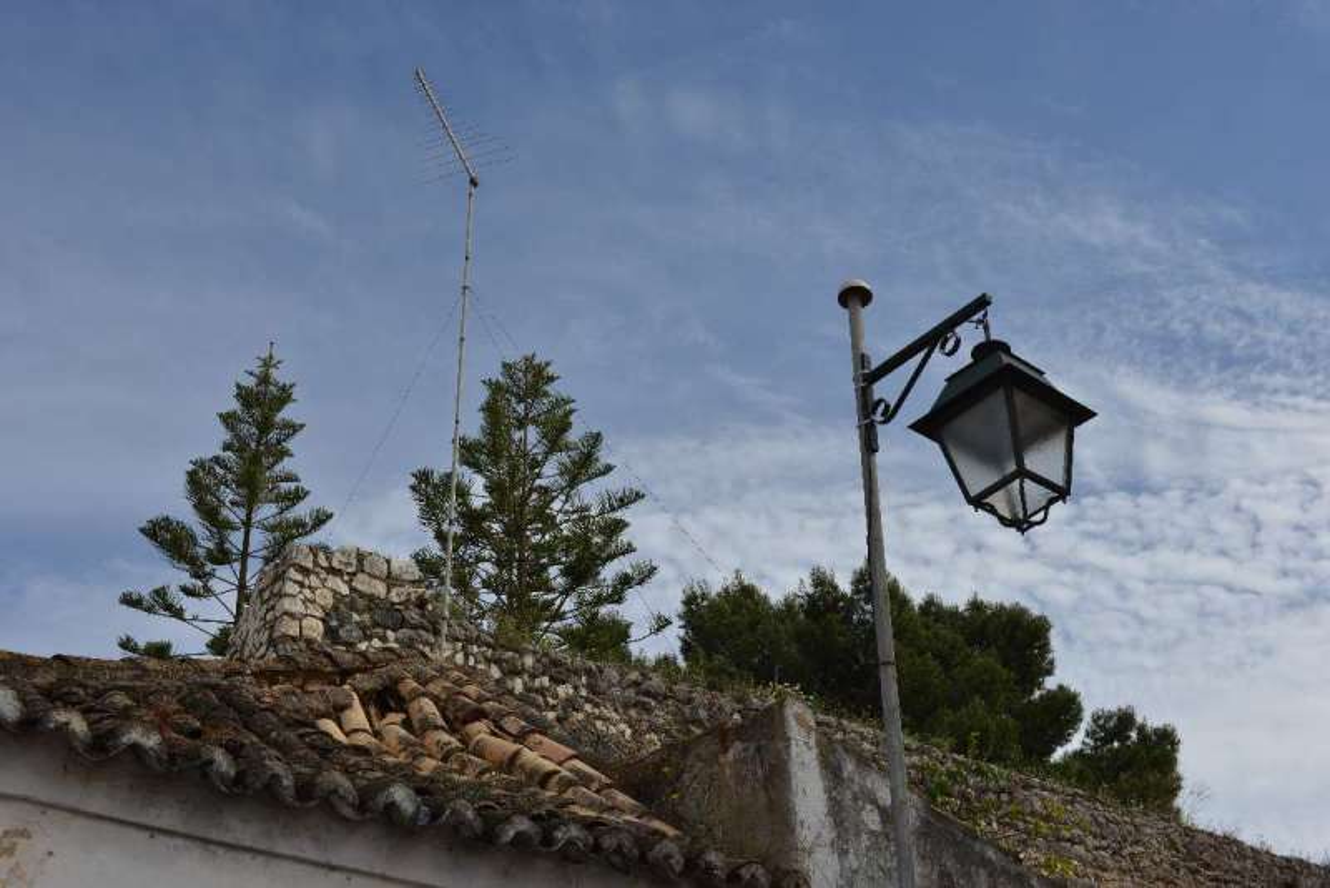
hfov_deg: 50.7
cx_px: 665
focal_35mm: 38
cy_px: 444
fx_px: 1404
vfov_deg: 35.1
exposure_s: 1/320
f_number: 11
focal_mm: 38
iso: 125
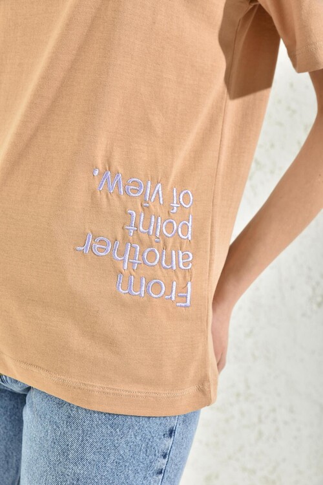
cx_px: 162
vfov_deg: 41.1
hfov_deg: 28.1
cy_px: 242
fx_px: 646
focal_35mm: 48
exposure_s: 1/160
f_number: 7.1
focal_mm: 48
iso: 100
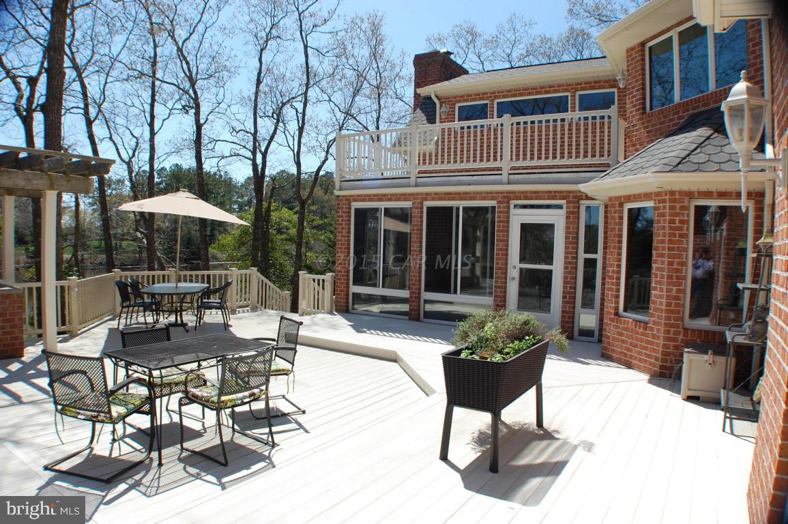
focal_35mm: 28
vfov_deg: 45.6
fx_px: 623
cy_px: 262
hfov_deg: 64.6
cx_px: 394
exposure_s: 1/320
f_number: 9
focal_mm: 19
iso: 200
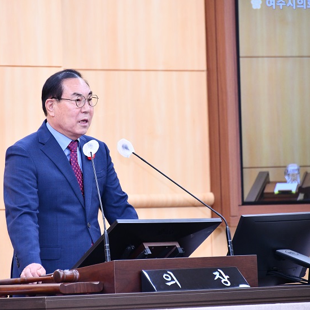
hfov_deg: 4.6
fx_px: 3891
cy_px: 155
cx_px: 110
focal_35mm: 384
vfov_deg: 4.6
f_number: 7.1
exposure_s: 1/160
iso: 3200
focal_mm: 300
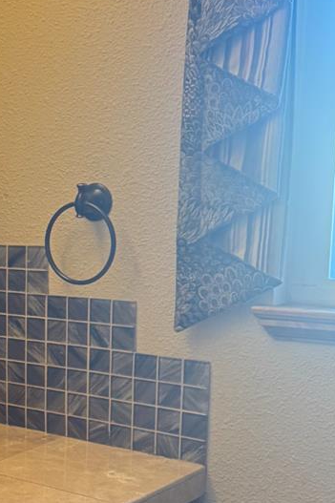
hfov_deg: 17.5
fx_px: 992
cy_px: 366
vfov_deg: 28.1
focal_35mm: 71
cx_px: -148
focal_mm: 6.76
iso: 320
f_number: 1.78
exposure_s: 1/60
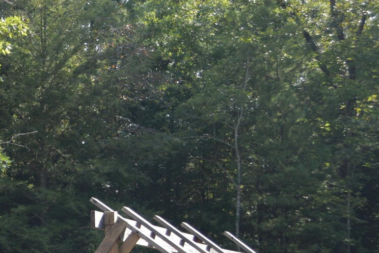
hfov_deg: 14.3
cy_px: 230
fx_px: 1400
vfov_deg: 10.3
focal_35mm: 133
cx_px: -206
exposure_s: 1/500
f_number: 3.8
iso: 200
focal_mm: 22
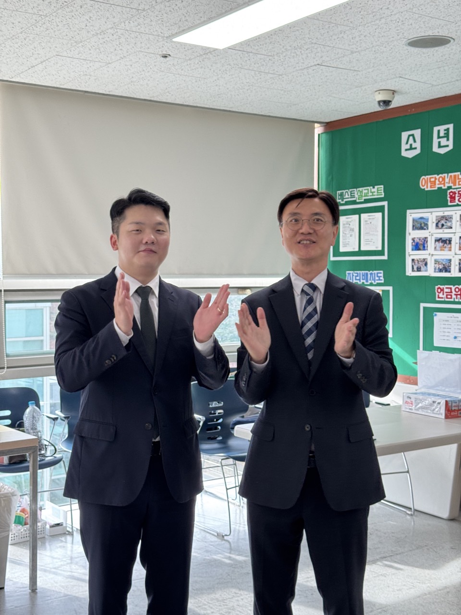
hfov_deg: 30.3
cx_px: 230
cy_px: 308
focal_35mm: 48
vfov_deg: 39.7
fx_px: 852
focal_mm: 6.76
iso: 50
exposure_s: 1/60
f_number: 1.78
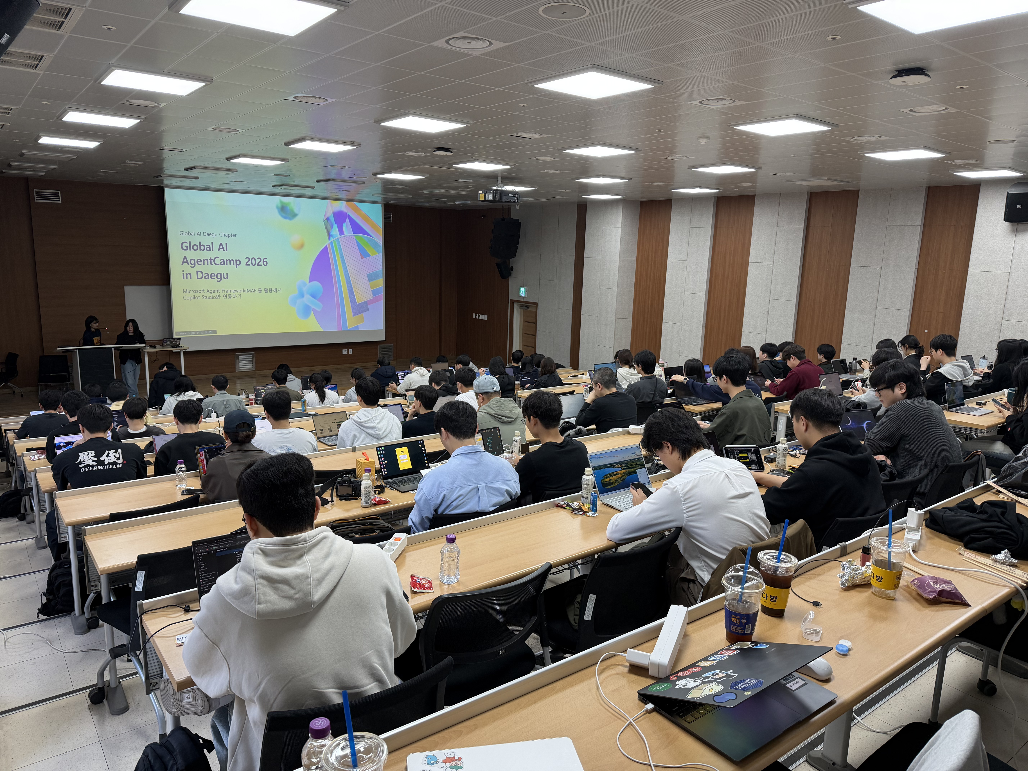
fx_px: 713
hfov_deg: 71.6
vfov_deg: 56.8
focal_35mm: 24
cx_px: 514
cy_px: 386
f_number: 1.78
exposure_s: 1/120
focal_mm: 6.76
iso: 125
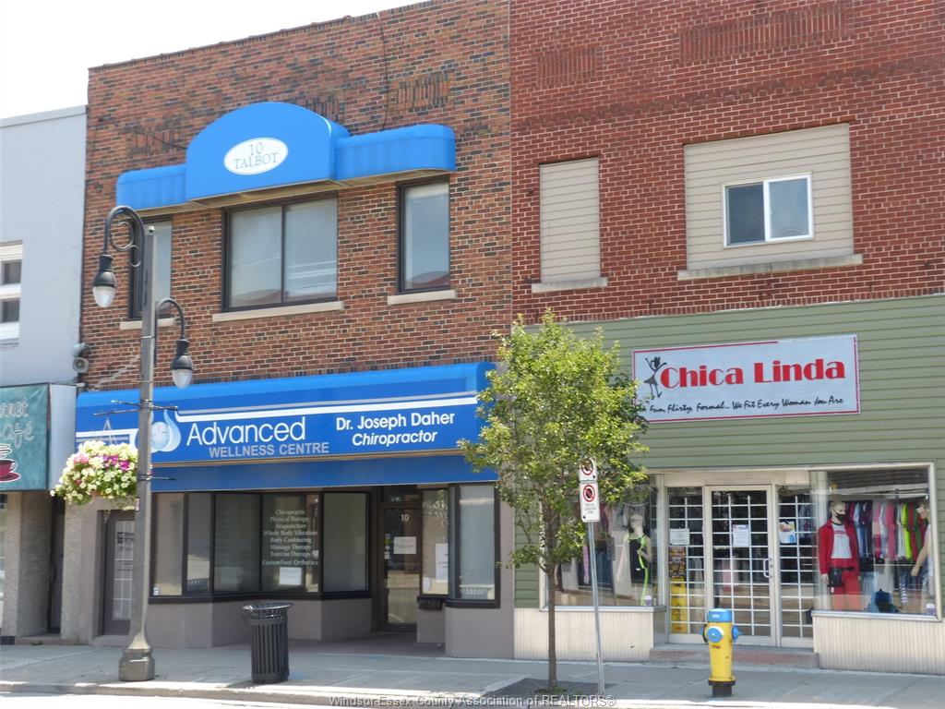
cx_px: 472
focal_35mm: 50
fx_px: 1365
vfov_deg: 29.1
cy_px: 354
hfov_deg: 38.2
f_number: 4
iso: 100
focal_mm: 9
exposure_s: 1/200
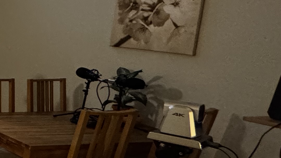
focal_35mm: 57
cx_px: -233
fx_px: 425
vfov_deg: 21.1
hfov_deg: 21.7
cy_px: 68
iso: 640
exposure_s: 1/50
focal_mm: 2.22
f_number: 2.2
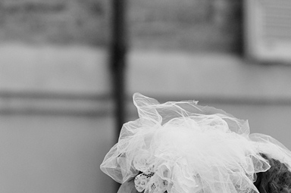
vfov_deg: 4.9
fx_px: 2260
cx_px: -36
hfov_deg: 7.3
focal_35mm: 280
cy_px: 195
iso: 200
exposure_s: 1/640
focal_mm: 70
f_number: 3.2
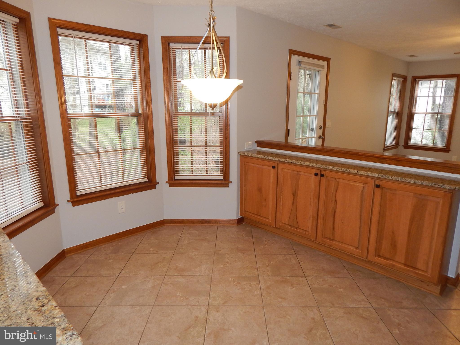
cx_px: 230
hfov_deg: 76.4
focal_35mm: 22
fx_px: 292
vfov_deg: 61.1
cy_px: 172
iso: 160
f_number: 3
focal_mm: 4
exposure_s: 1/30
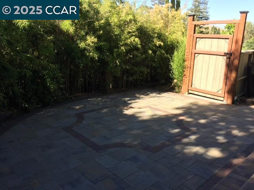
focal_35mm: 29
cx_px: 127
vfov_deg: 48.2
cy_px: 95
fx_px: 213
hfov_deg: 61.7
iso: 32
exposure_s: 1/434
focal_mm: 4.15
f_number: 2.2
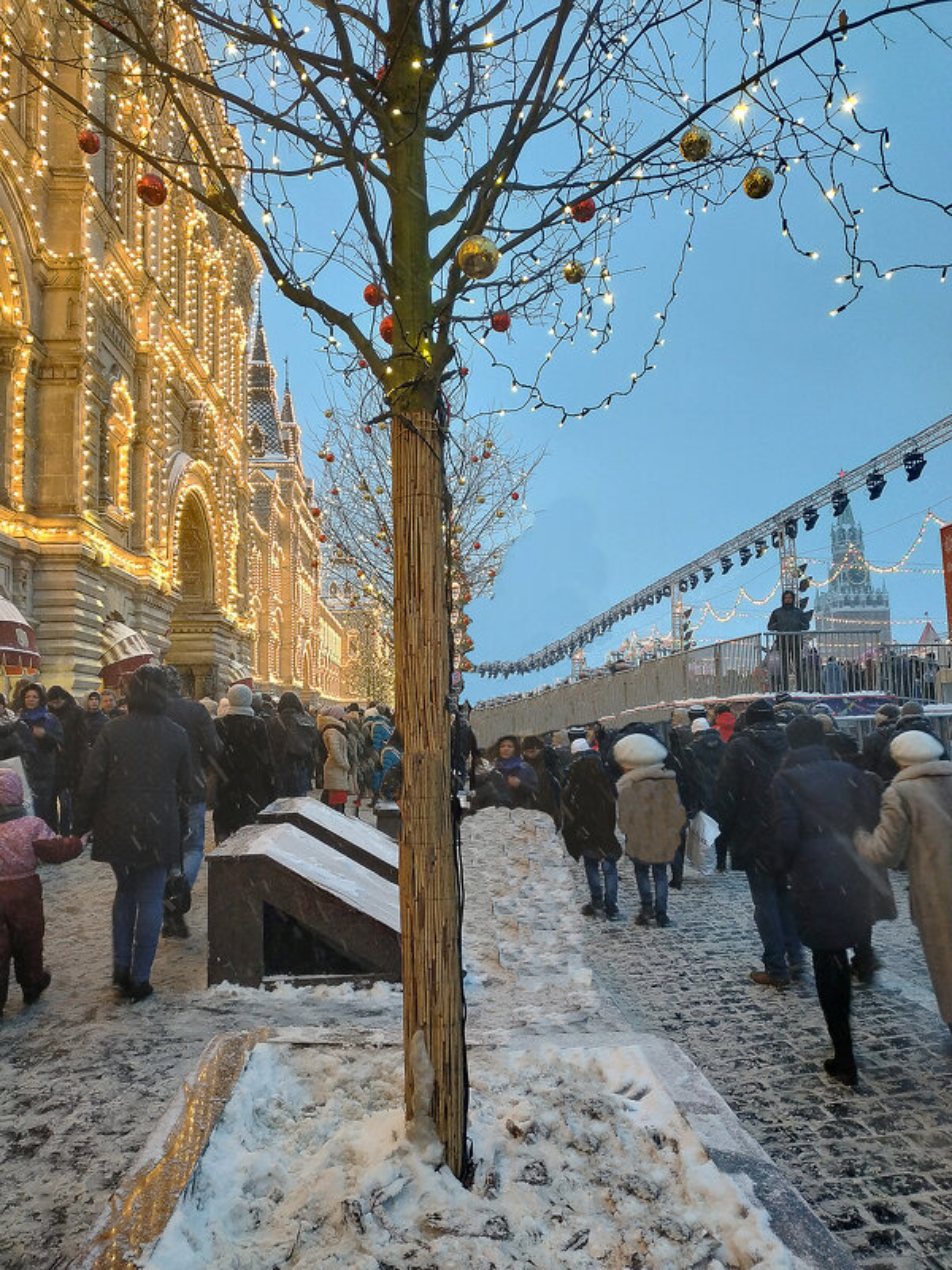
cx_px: 476
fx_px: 880
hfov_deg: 56.8
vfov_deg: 71.6
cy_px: 635
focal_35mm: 24
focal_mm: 3.94
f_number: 1.9
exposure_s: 1/33
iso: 200
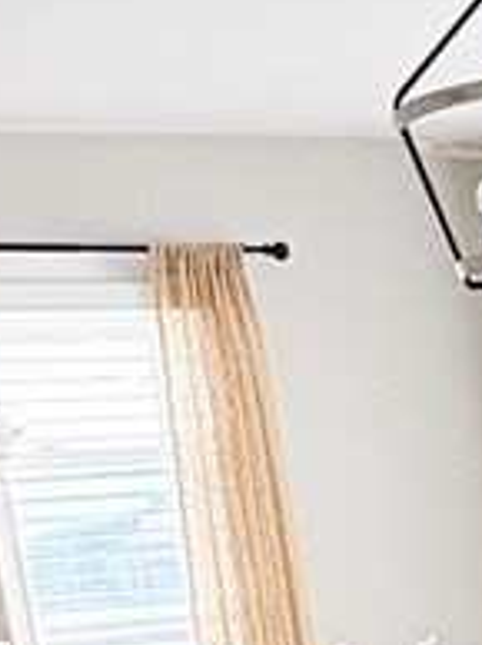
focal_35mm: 111
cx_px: 957
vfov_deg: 16.5
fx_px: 2065
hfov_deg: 11.9
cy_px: 908
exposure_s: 1/99
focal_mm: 2.22
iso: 64
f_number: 2.2
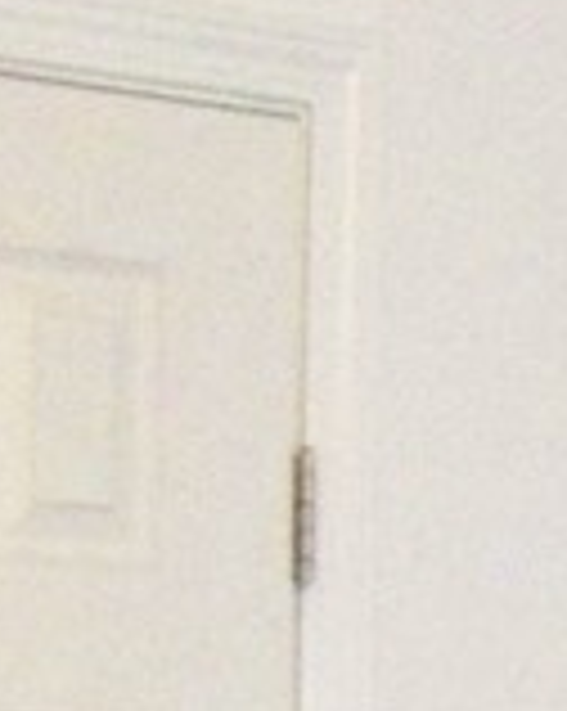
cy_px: 1665
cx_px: 1260
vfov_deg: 7.9
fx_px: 4792
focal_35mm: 228
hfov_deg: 6.5
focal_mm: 5.85
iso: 1600
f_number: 2.8
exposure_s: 1/30
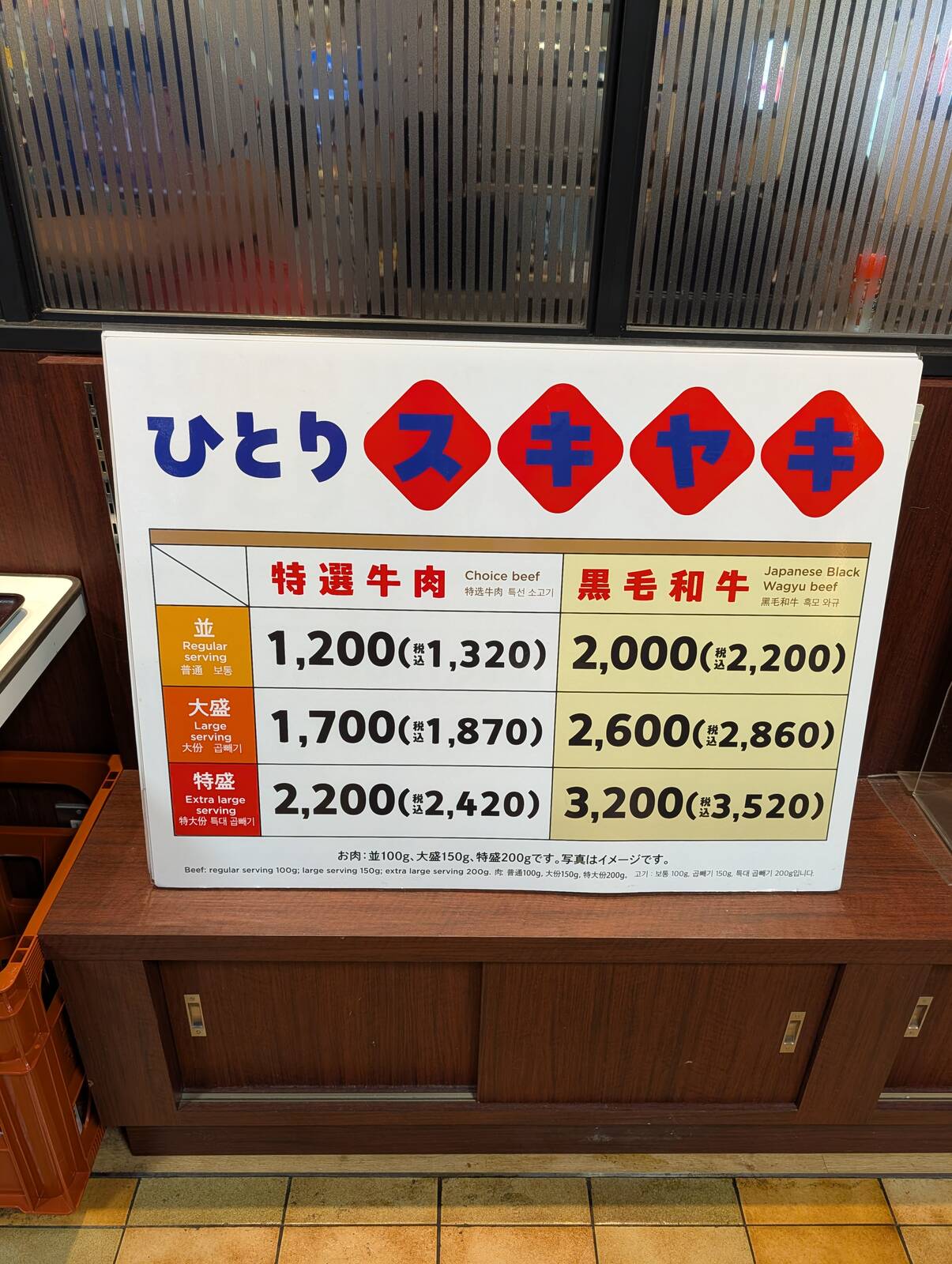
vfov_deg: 71.5
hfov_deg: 56.9
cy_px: 632
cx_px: 476
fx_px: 878
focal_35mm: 24
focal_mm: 6.9
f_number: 1.68
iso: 179
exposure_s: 1/120
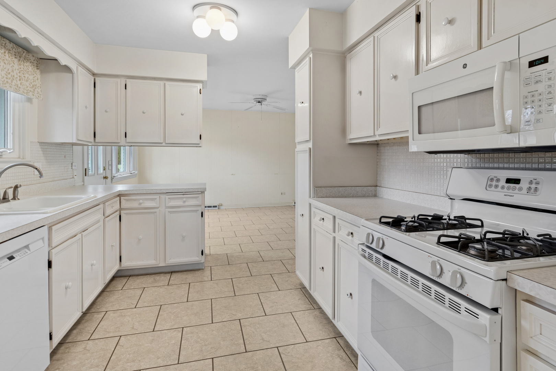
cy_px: 186
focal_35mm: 18
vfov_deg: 67.4
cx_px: 278
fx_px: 278
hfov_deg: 90.0
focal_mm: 12
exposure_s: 1/10
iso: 320
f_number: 8
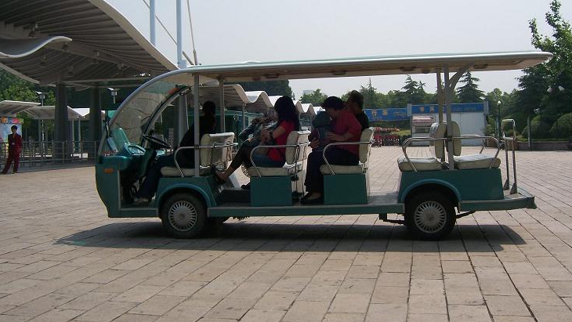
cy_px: 103
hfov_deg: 48.3
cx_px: 292
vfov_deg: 28.2
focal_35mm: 42
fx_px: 637
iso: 80
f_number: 4.5
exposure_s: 1/800
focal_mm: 6
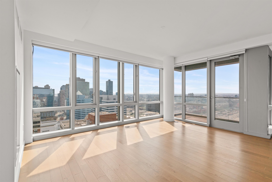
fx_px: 121
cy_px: 91
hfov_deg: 96.7
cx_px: 136
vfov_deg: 73.8
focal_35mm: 16
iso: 400
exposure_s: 1/320
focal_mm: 16
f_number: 8
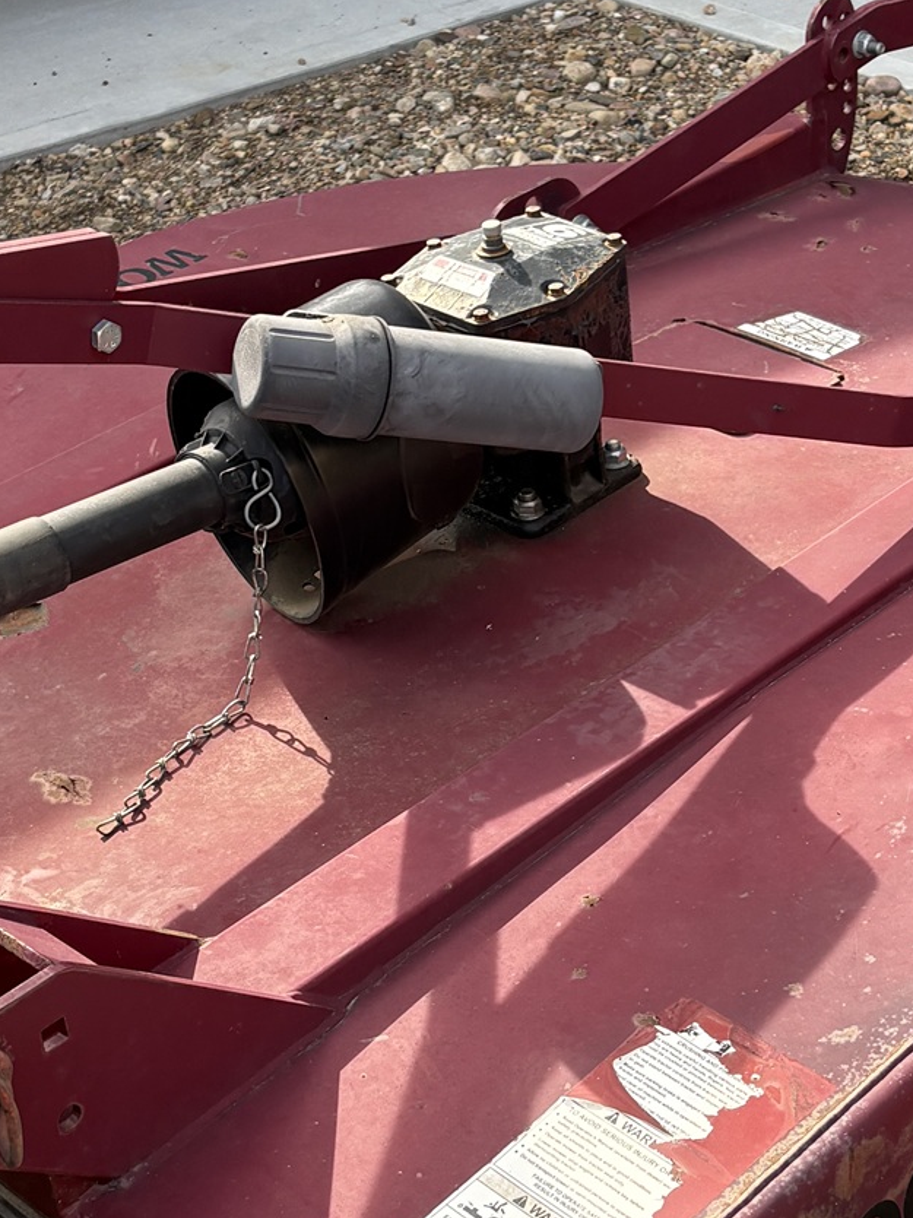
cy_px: 652
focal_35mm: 73
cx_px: 529
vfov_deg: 26.7
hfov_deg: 20.1
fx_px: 2568
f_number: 1.6
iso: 50
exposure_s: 1/475
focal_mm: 5.96
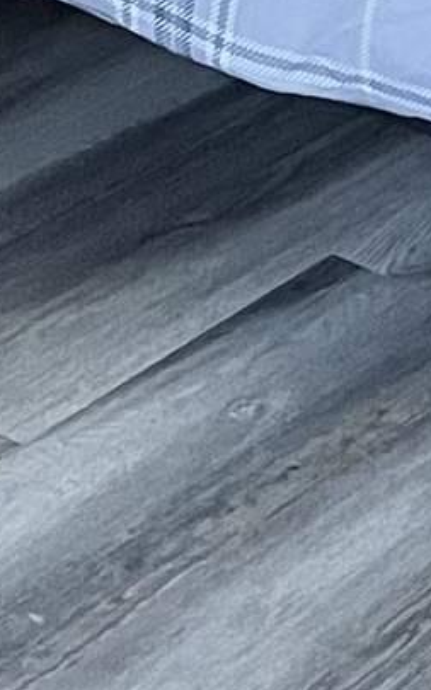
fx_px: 3929
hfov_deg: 6.2
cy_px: -1101
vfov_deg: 8.9
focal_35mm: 209
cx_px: 560
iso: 125
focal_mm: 5.1
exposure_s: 1/60
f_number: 1.6
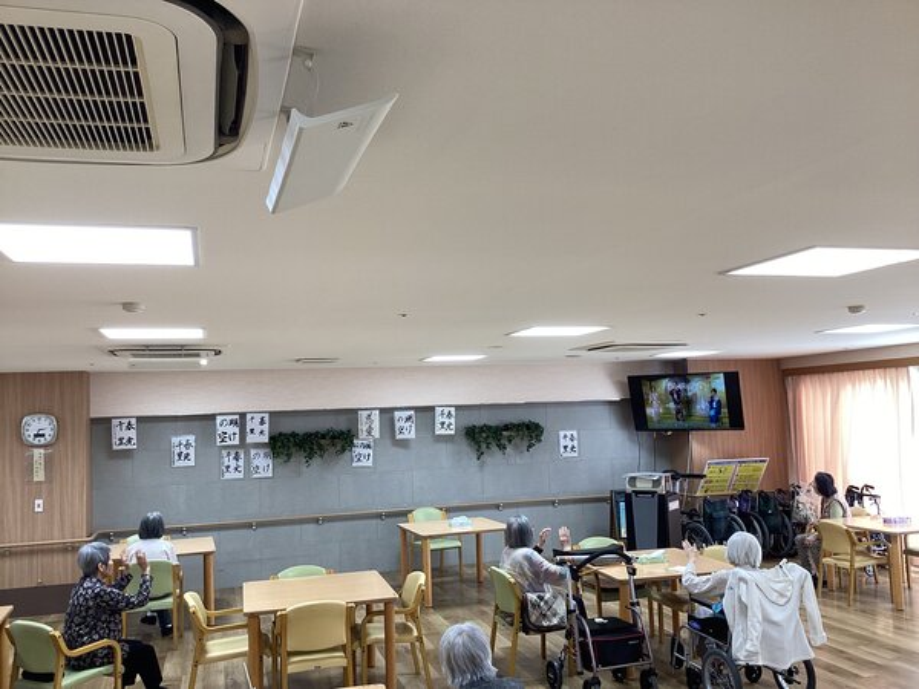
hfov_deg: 58.4
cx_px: 460
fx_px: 823
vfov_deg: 45.4
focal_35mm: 31
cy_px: 344
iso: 64
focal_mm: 3.3
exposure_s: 1/60
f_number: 2.4
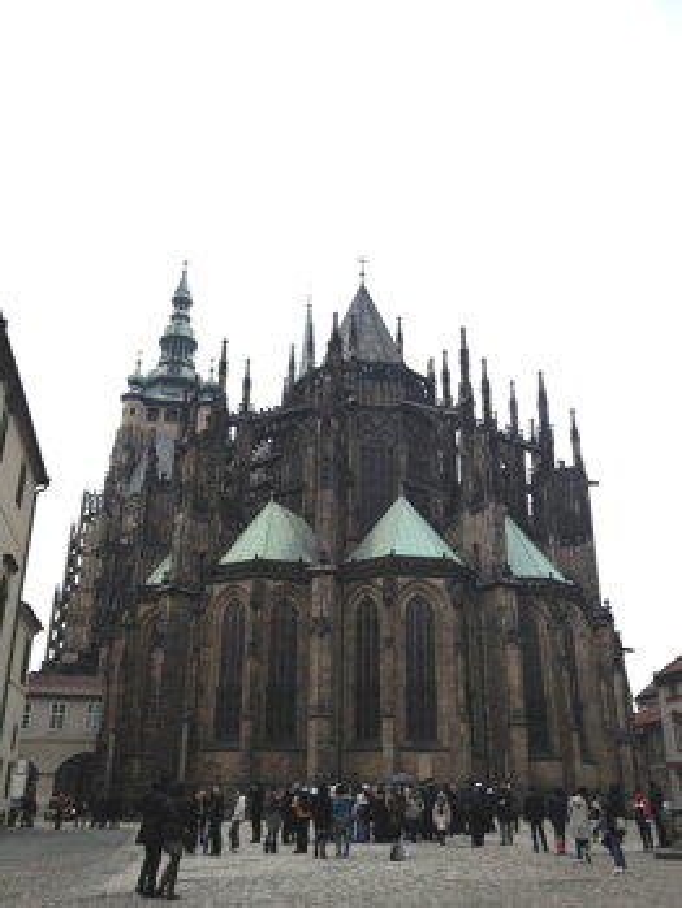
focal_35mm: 35
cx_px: 341
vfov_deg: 52.6
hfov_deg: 40.7
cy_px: 454
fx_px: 919
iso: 50
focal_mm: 4.28
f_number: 2.4
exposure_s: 1/613
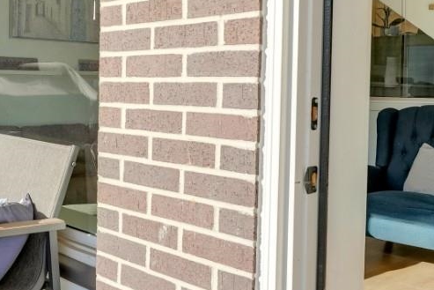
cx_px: 63
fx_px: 578
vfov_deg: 27.9
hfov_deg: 38.9
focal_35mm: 48
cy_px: 88
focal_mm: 14.6
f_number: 8
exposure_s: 1/200
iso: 400
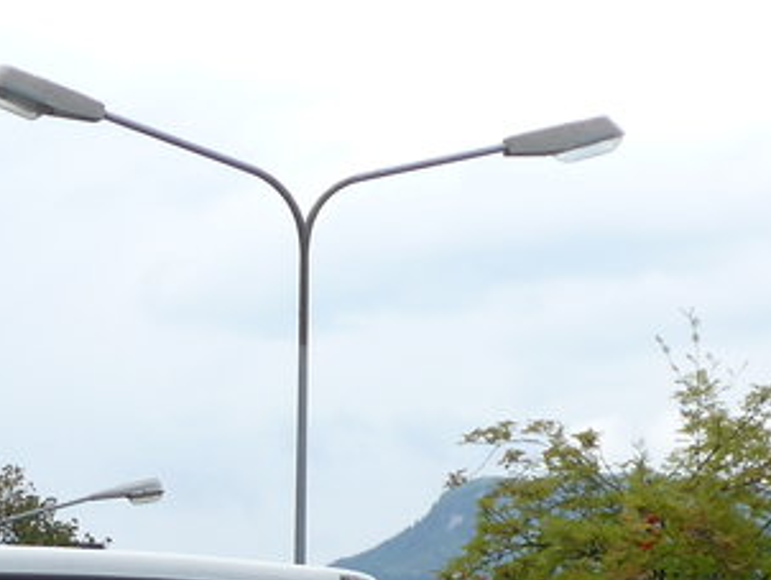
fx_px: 5483
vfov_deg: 6.0
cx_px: -8
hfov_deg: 8.0
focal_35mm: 246
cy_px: 841
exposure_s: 1/400
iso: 80
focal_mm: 12.7
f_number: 3.7
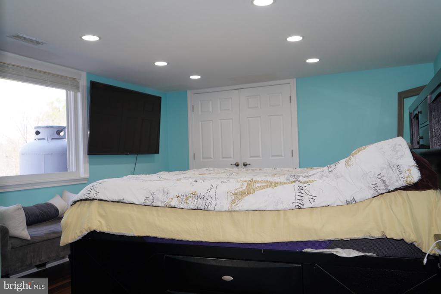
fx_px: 380
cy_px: 147
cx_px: 220
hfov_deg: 60.3
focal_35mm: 31
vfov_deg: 42.3
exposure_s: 1/60
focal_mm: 31
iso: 100
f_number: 4
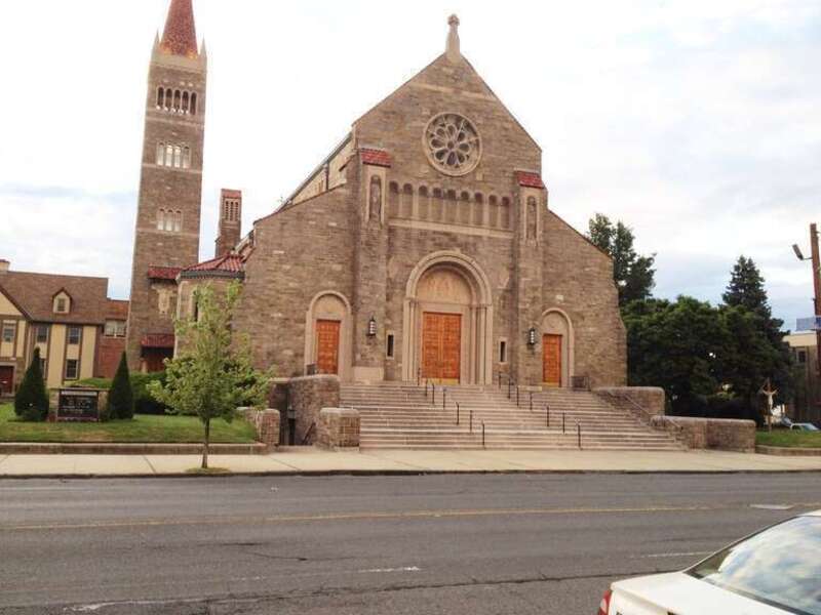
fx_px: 830
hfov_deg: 52.6
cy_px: 308
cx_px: 410
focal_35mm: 35
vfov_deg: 40.7
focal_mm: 4.28
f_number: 2.4
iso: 64
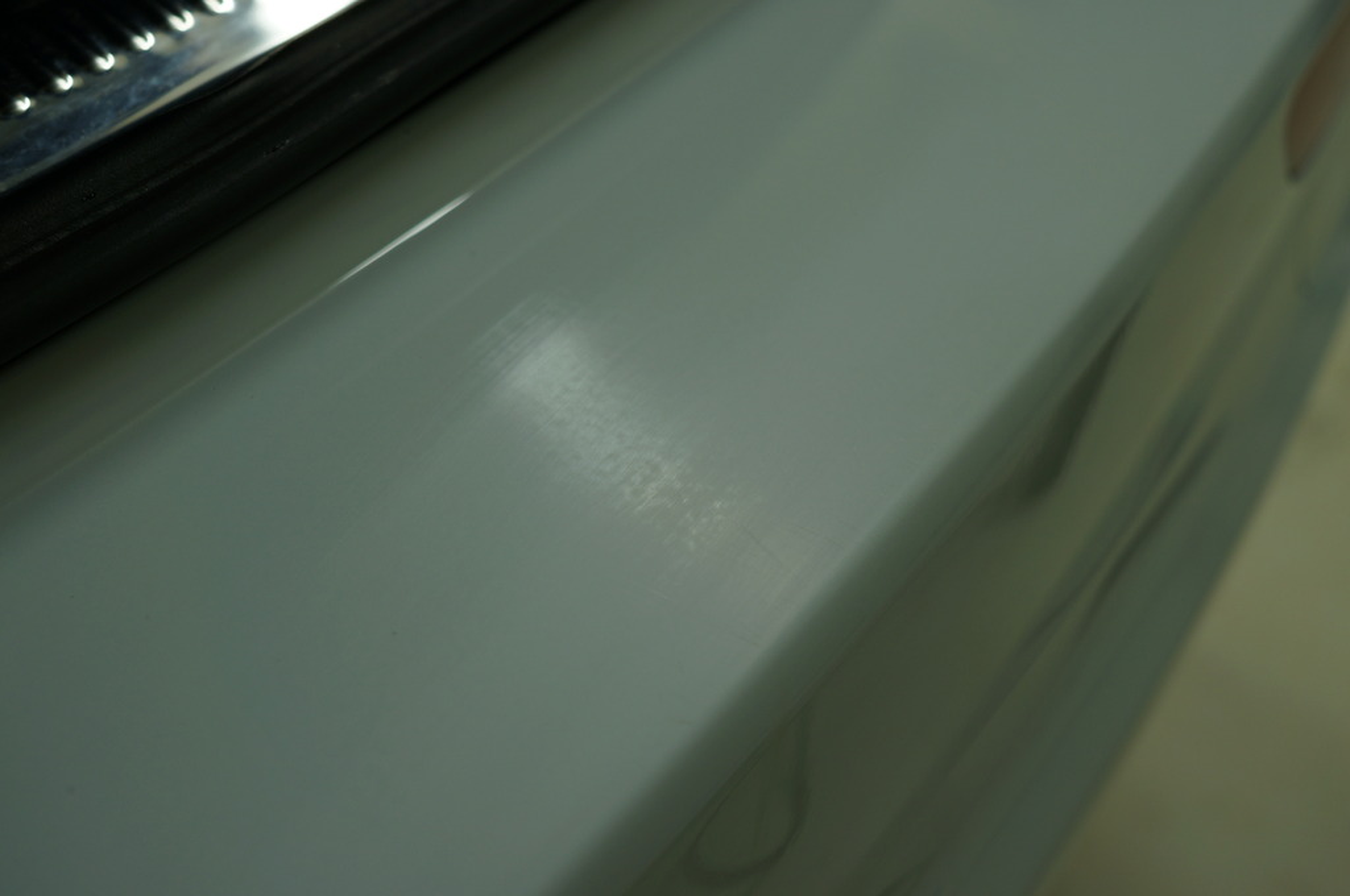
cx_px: 675
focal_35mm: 45
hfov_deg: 43.7
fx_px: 1685
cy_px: 448
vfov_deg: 29.8
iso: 160
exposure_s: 1/60
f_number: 4
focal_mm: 30
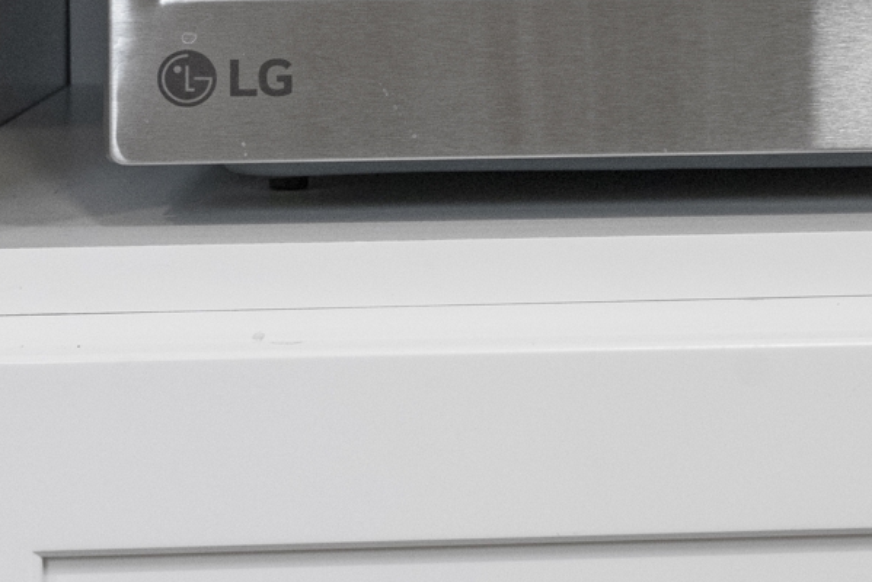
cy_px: -156
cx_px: 1216
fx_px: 3538
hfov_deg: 13.4
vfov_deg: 9.3
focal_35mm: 146
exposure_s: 1/40
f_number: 9
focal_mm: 35
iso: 2500
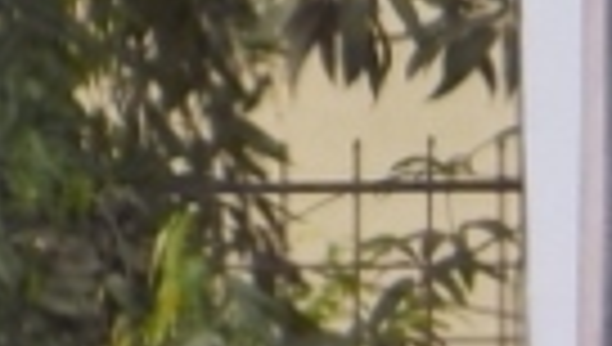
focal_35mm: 311
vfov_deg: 3.9
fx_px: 5055
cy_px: 759
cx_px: 1832
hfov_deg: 6.4
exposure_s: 1/160
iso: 125
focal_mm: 5.2
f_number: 3.7
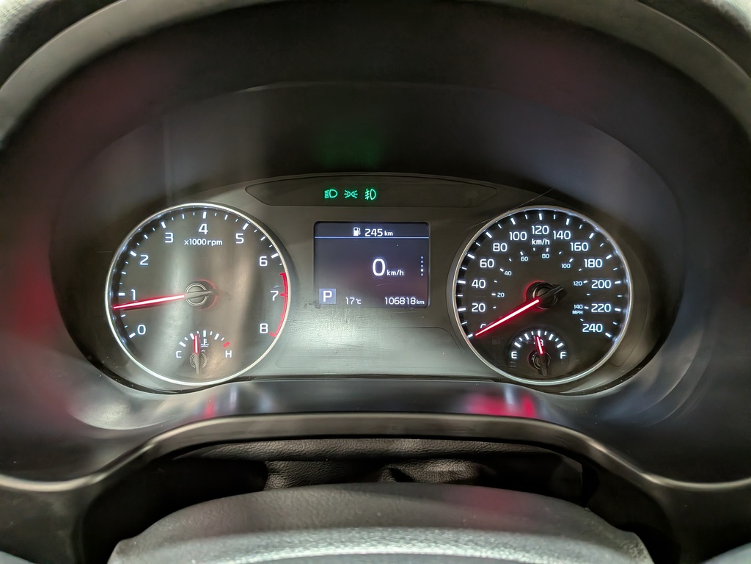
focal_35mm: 24
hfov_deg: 71.6
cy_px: 282
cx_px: 376
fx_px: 521
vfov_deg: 56.8
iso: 637
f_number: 1.7
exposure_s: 1/40
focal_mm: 4.53
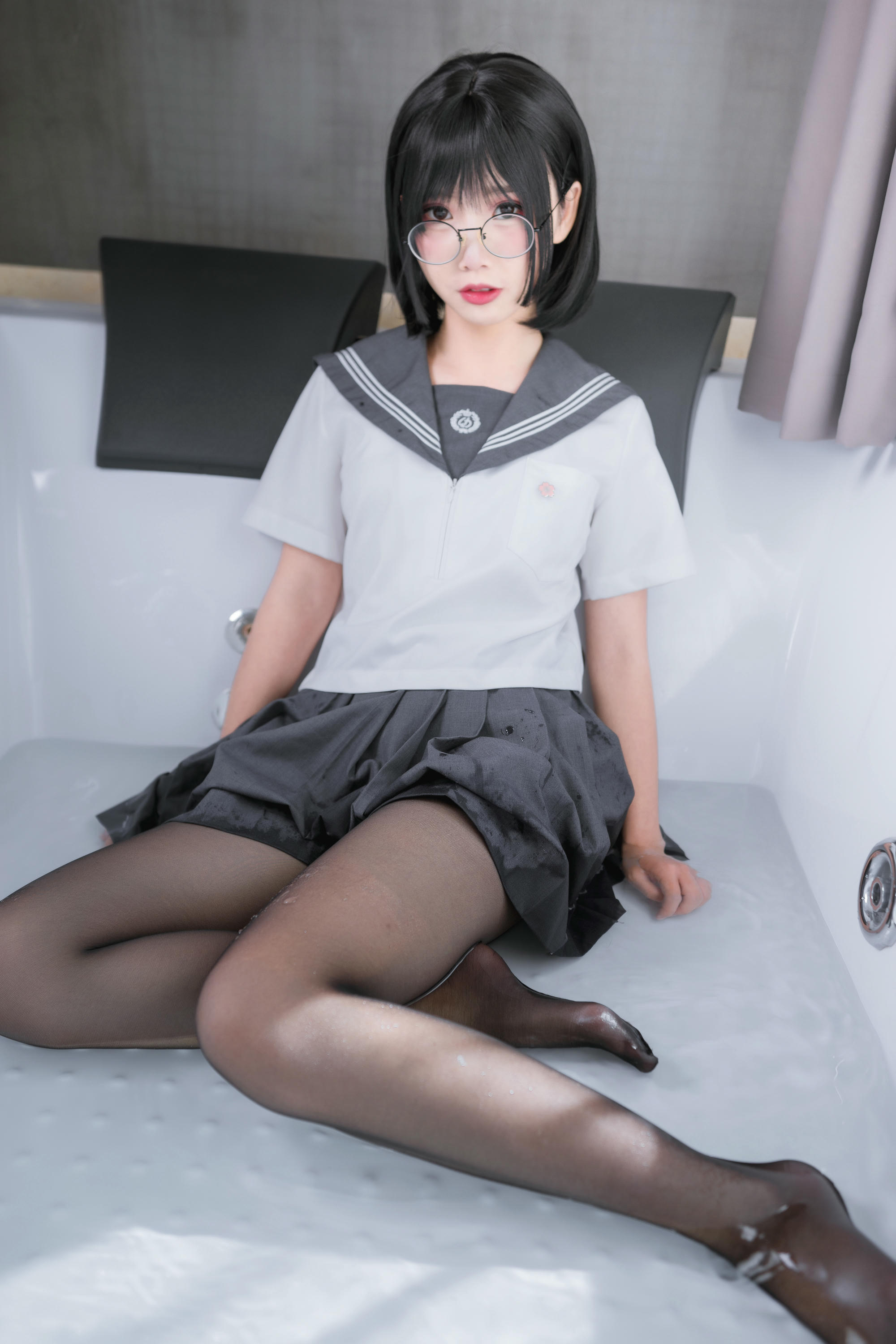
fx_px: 1307
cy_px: 672
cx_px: 448
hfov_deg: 37.9
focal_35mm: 35
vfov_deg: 54.4
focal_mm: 35
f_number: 2.8
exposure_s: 1/60
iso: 100
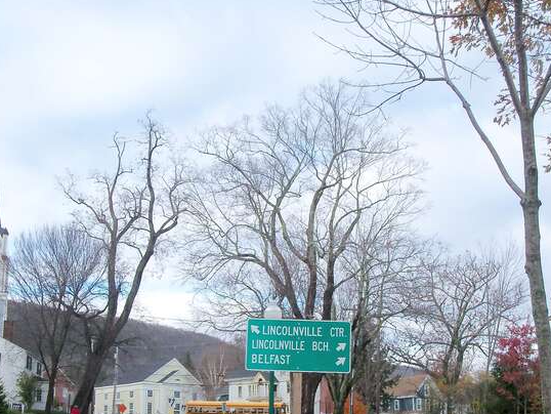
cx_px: 300
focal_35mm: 52
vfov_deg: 27.8
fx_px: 828
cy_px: 285
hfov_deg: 36.8
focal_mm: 6.3
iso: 80
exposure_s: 1/320
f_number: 3
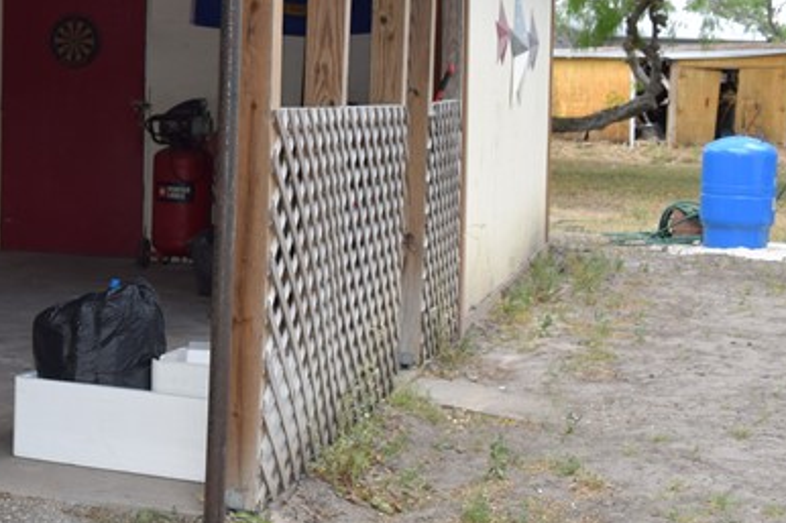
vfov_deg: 17.9
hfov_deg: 24.1
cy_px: 163
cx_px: -171
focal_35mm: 76
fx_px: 1659
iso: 110
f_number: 5.6
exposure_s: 1/125
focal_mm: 18
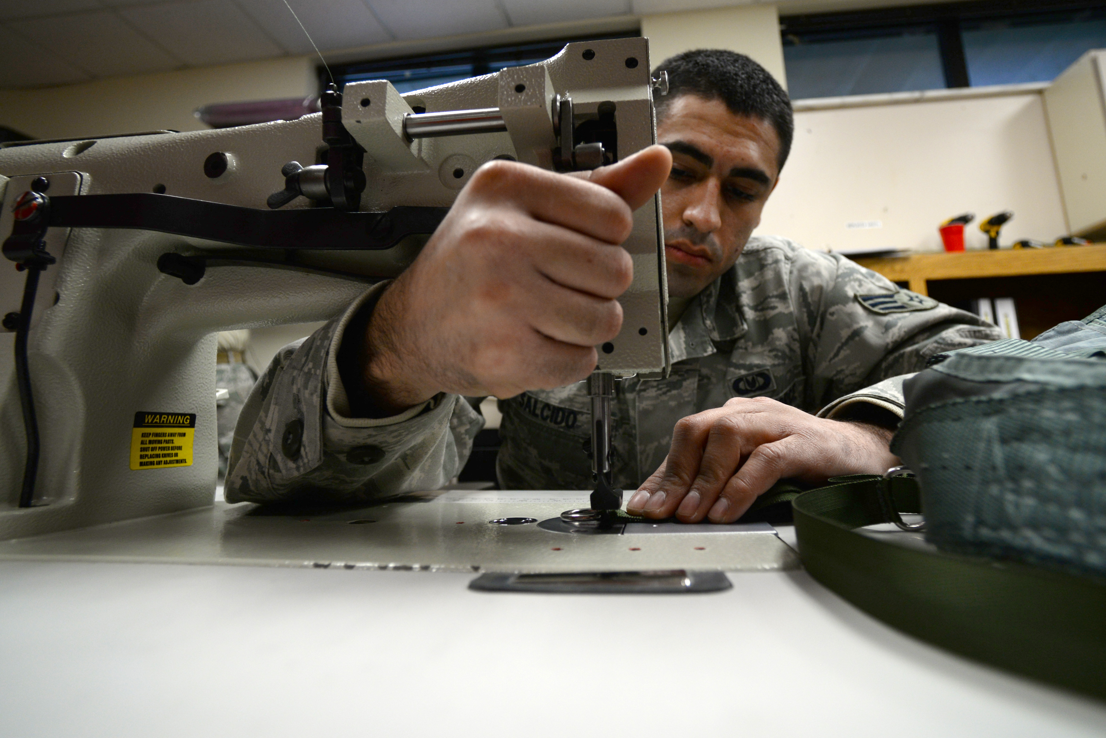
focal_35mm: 18
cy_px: 309
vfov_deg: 67.0
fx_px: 553
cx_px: 597
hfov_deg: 89.8
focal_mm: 14
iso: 500
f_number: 4.5
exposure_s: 1/60
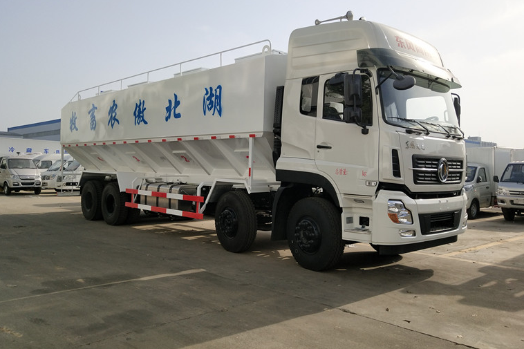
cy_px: 156
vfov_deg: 37.8
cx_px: 257
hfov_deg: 54.4
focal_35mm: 35
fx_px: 509
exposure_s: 1/3553
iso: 126
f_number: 1.8
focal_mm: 3.95
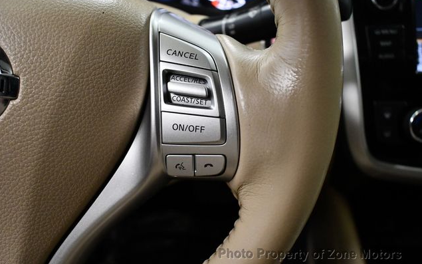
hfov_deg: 52.7
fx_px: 426
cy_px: 124
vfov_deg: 34.4
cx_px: 211
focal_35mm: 37
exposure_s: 1/125
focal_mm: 18
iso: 2000
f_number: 3.5
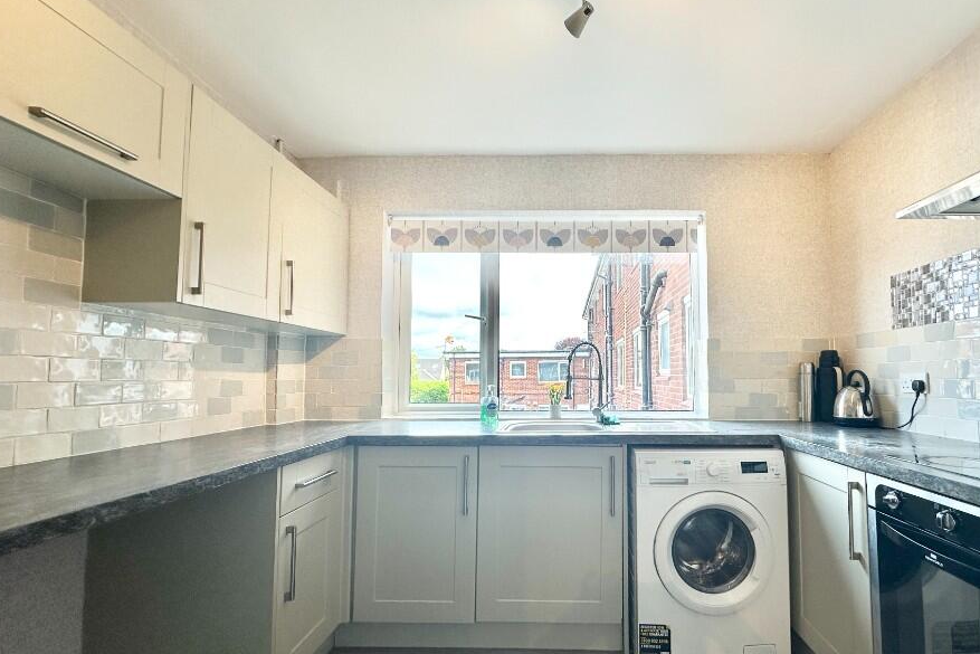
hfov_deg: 92.6
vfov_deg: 70.4
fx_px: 463
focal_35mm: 17
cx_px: 563
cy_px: 350
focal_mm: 2.22
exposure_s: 1/158
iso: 40
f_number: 2.2
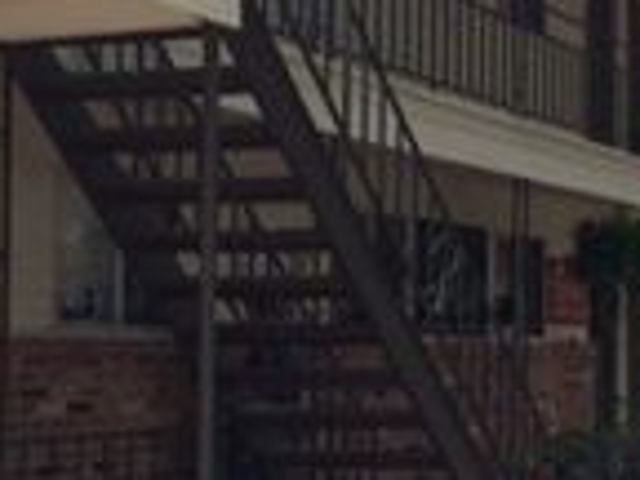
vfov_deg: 14.6
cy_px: 229
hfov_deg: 19.3
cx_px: 467
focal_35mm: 101
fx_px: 1867
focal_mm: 4.15
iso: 32
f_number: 2.2
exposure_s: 1/631
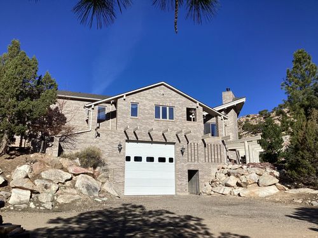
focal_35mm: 31
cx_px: 159
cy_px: 119
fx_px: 285
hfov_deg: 58.4
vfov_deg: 45.4
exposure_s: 1/2469
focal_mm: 3.3
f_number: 2.4
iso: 25
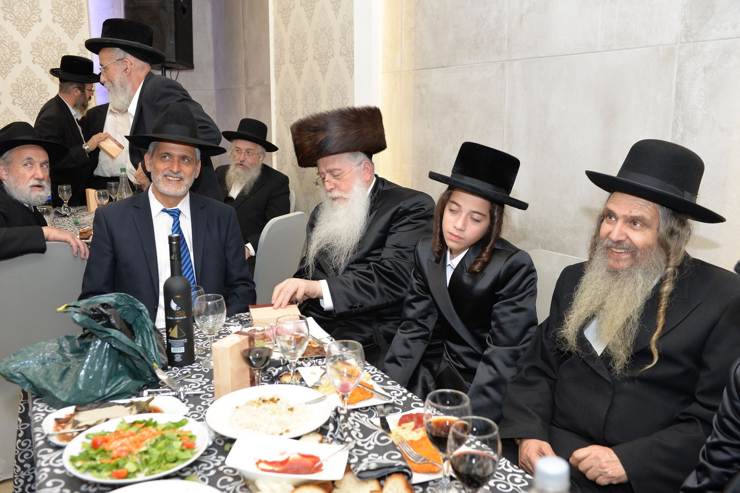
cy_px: 246
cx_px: 370
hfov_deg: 58.7
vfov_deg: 41.1
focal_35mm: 32
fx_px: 658
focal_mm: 32
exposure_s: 1/160
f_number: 4.5
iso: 800
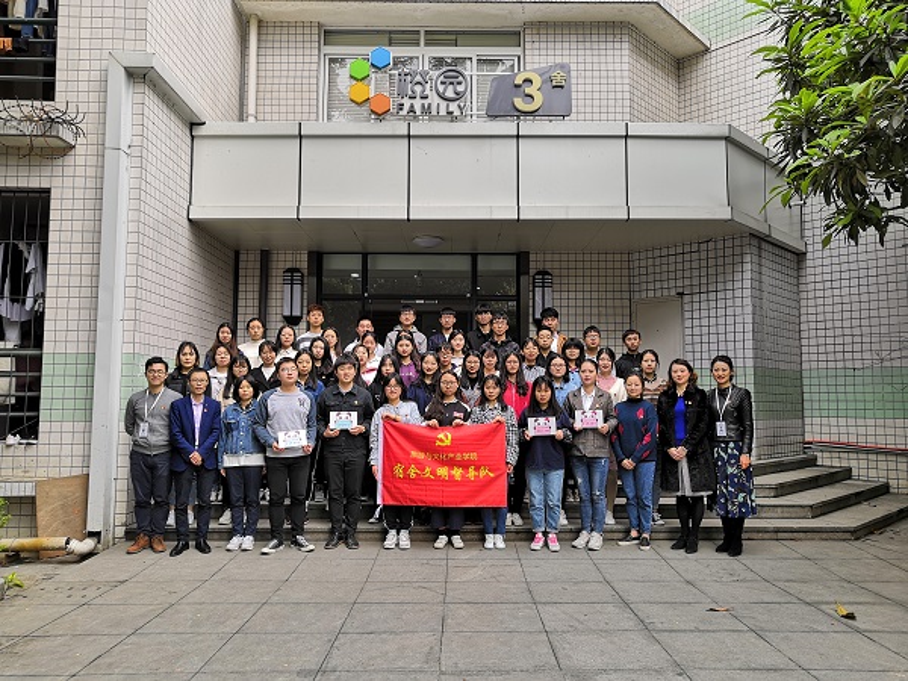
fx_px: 708
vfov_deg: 51.4
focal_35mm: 27
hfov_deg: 65.3
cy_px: 340
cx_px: 454
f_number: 1.8
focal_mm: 3.95
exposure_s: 1/201
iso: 50
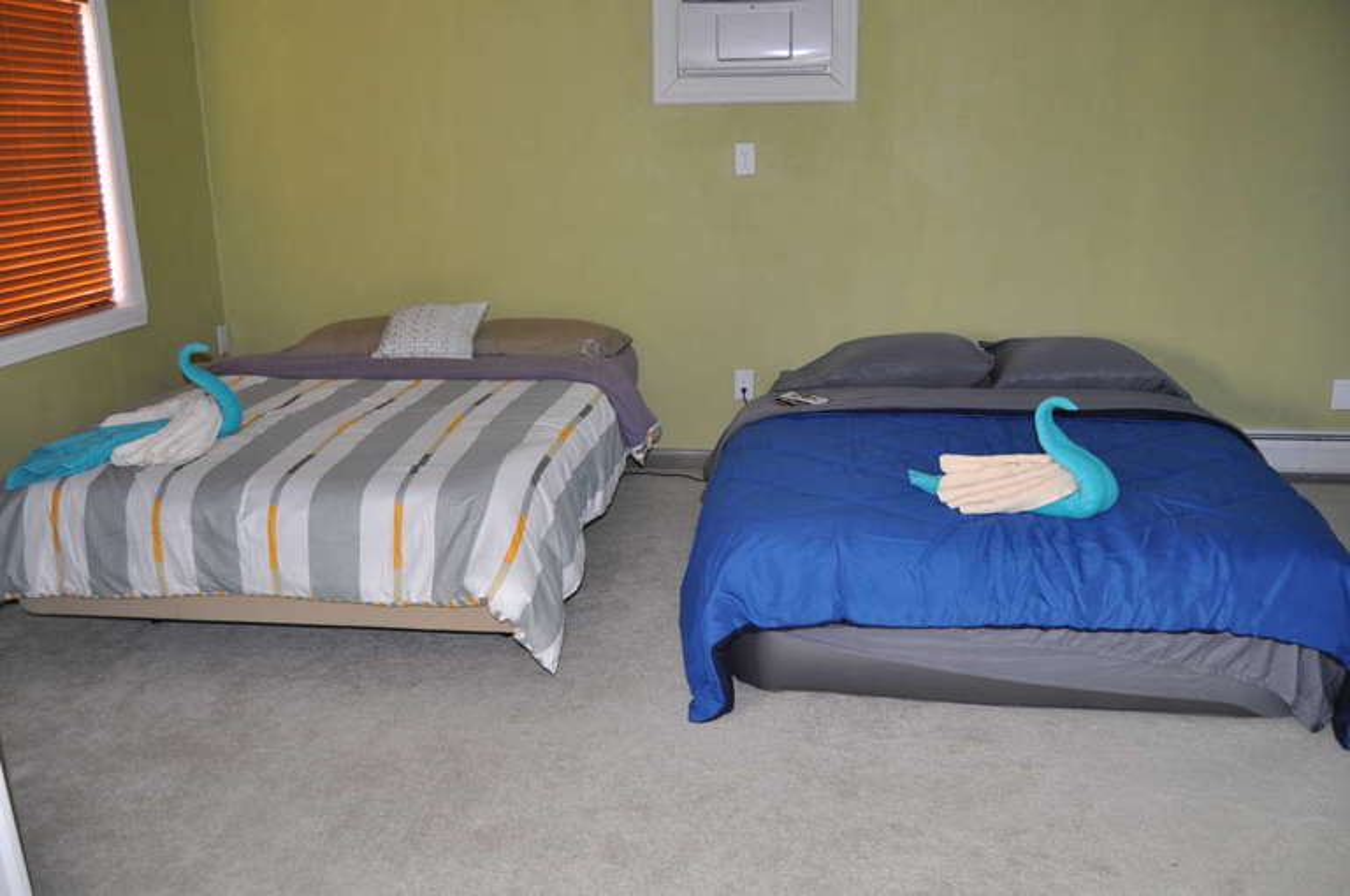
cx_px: 675
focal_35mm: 27
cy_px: 448
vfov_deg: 47.8
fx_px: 1011
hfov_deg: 67.4
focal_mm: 18
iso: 400
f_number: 3.5
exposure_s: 1/60
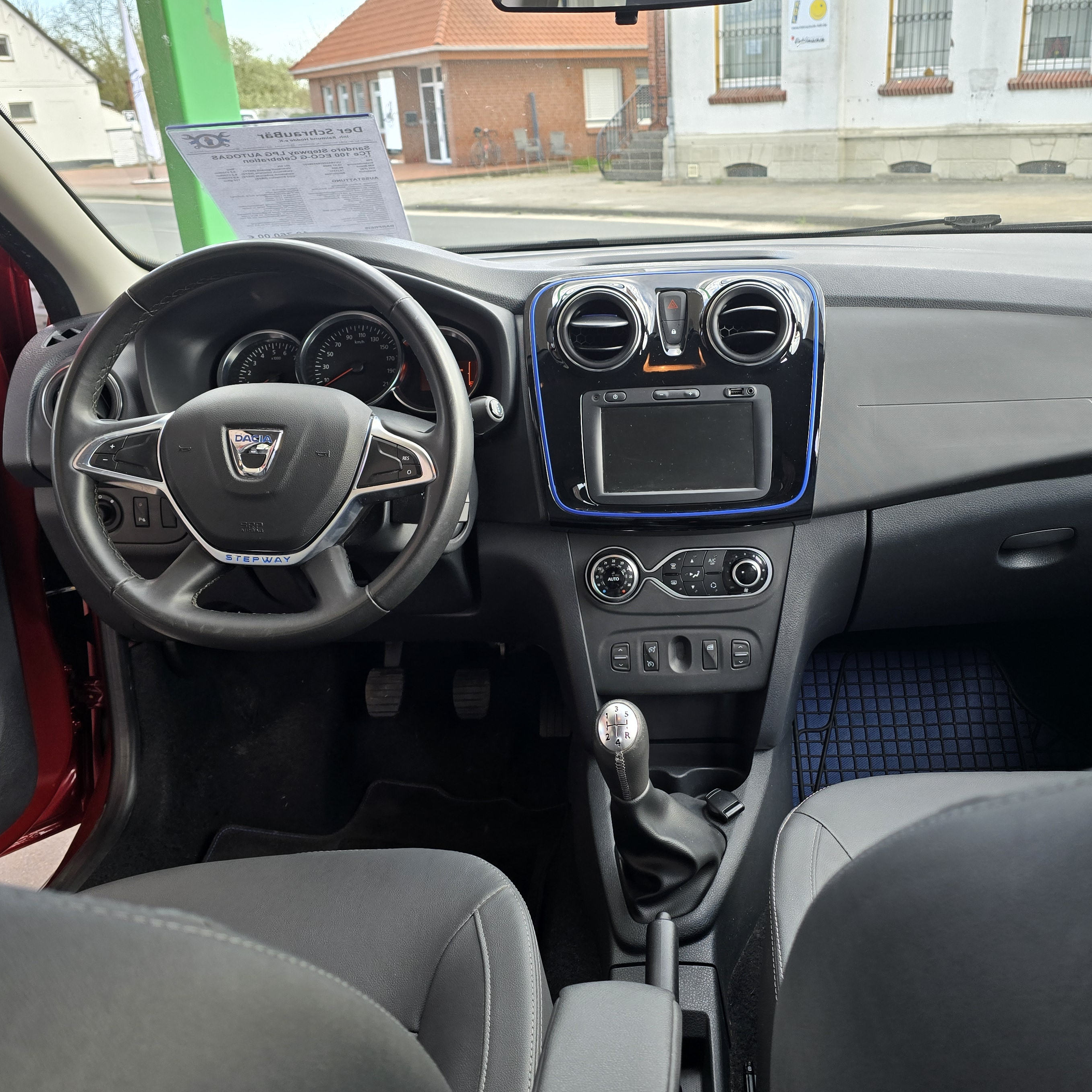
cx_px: 631
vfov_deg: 54.0
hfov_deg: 53.8
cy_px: 539
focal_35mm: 30
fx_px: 1071
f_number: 1.7
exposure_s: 1/180
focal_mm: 6.3
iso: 80
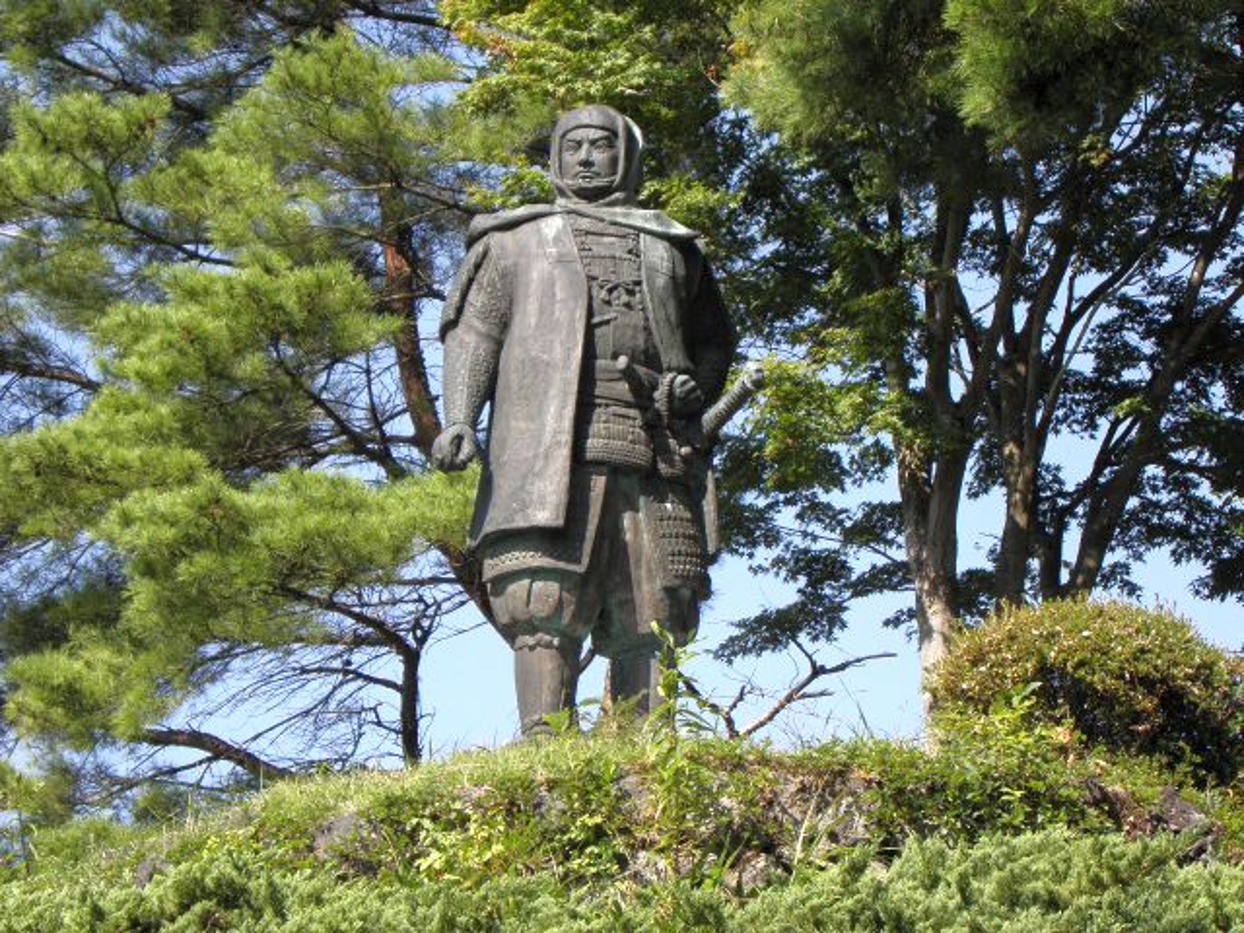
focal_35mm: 172
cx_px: 622
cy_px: 466
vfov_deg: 8.6
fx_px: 6181
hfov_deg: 11.5
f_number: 4.5
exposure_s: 1/250
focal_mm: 30.67
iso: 80
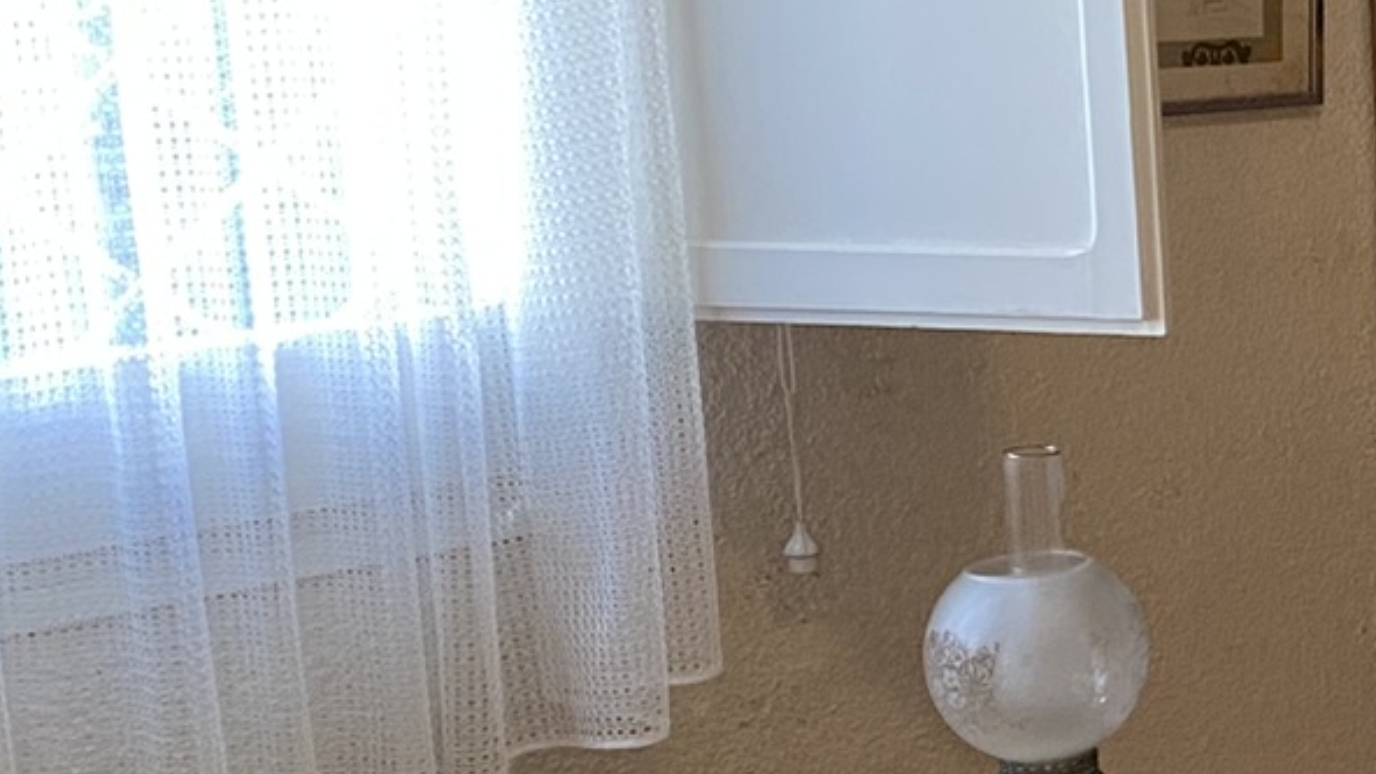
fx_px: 3576
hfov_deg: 19.8
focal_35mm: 98
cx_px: 1839
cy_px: 497
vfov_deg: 12.3
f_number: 1.8
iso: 200
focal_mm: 4.25
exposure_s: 1/50
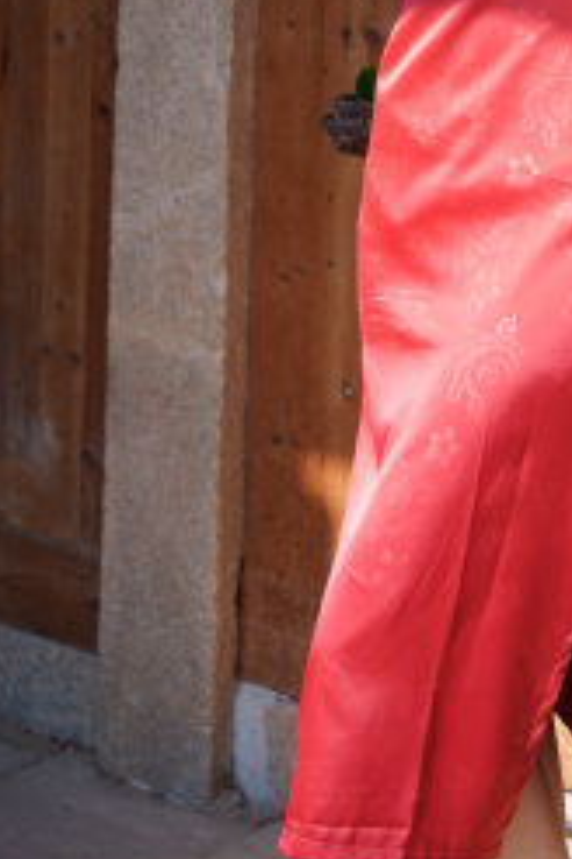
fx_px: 2073
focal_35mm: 87
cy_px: -126
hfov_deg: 15.3
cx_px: 621
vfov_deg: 21.9
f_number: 4
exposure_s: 1/320
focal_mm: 35
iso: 100
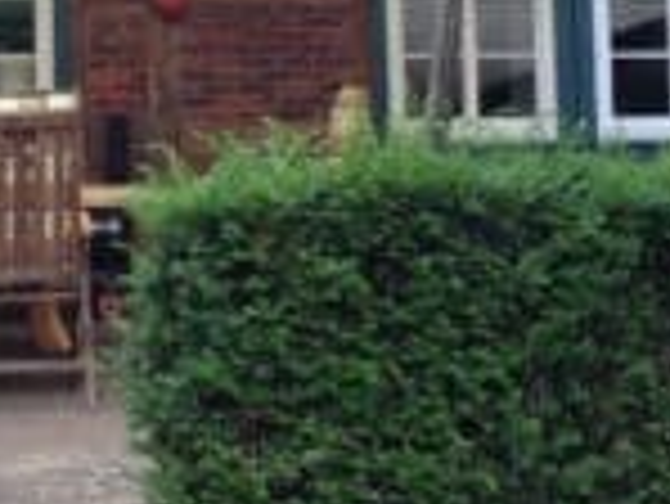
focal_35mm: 120
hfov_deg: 16.0
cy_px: -14
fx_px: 2324
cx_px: -18
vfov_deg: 12.2
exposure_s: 1/185
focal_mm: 4.28
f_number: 2.4
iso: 80
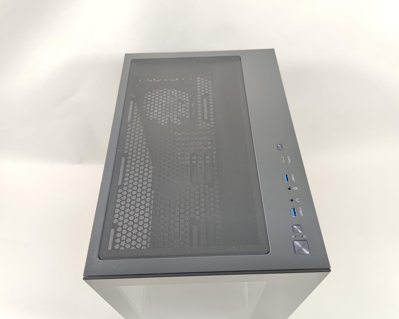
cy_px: 162
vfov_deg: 53.2
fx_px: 319
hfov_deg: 64.1
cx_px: 205
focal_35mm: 27
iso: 57
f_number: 1.85
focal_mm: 6.78
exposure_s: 1/50
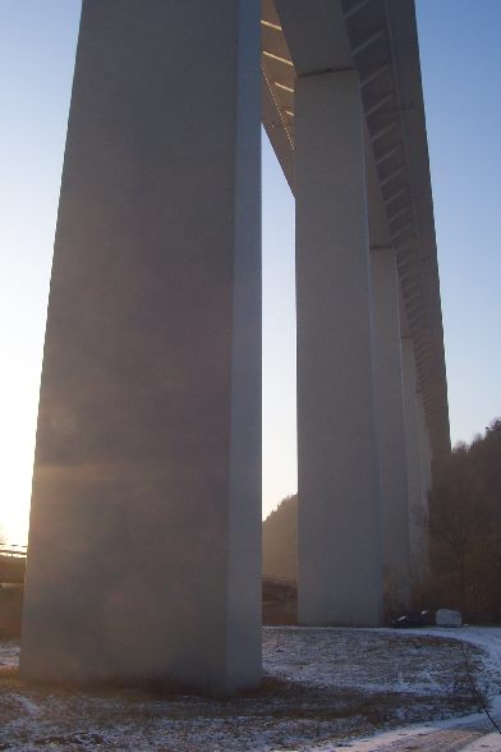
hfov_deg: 38.9
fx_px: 710
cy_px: 376
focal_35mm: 34
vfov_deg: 55.8
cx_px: 250
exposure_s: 1/250
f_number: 5.6
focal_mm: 5.6
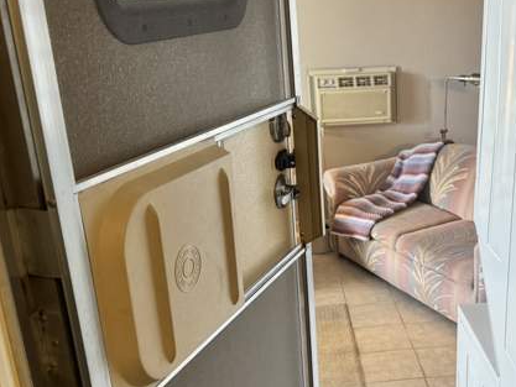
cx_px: 375
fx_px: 686
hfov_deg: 40.3
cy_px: 257
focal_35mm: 46
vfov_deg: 31.3
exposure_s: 1/60
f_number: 1.78
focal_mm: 6.76
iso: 250
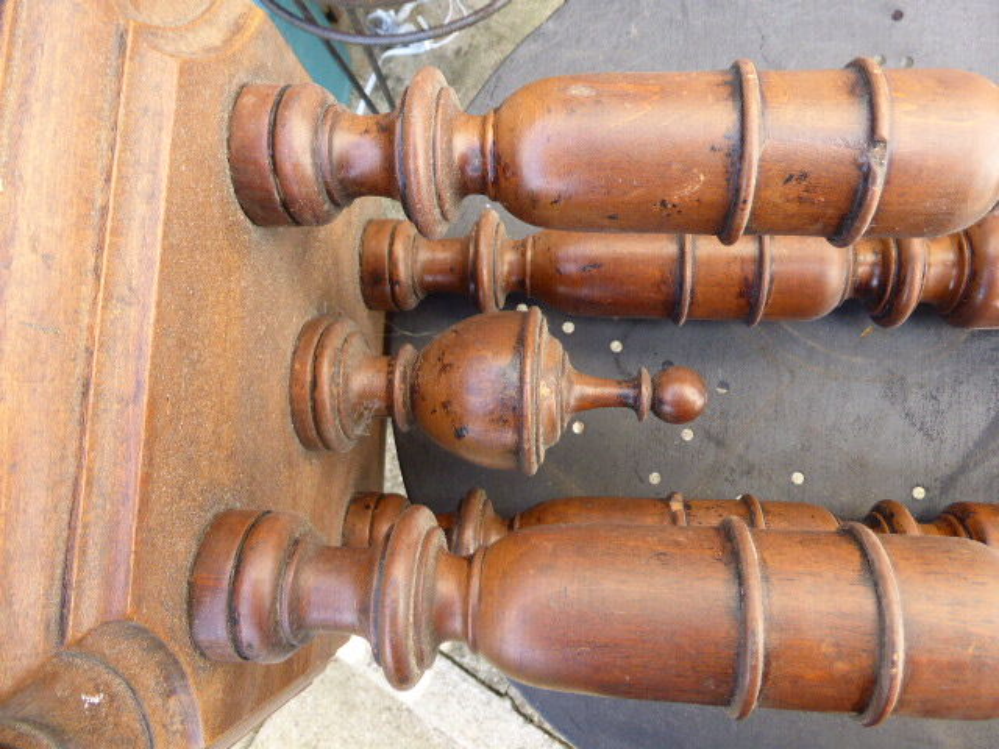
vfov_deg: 54.9
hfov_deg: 69.4
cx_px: 500
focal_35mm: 25
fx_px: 721
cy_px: 374
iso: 250
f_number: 3.3
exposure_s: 1/125
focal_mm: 4.3
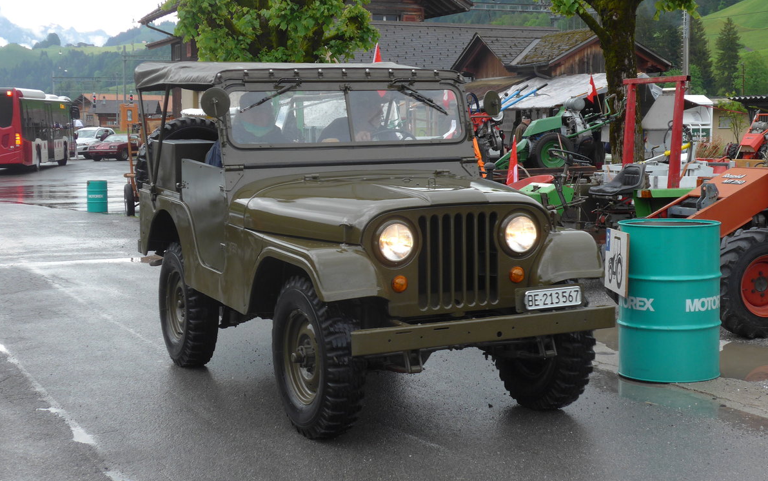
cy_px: 218
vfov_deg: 20.6
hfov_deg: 32.5
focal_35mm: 63
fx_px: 1319
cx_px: 383
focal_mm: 12
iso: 160
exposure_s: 1/250
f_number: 3.5
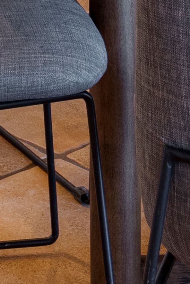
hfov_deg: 6.5
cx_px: -69
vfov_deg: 8.4
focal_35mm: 208
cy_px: -541
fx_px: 1647
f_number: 8
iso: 200
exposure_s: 1/1.25
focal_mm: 18
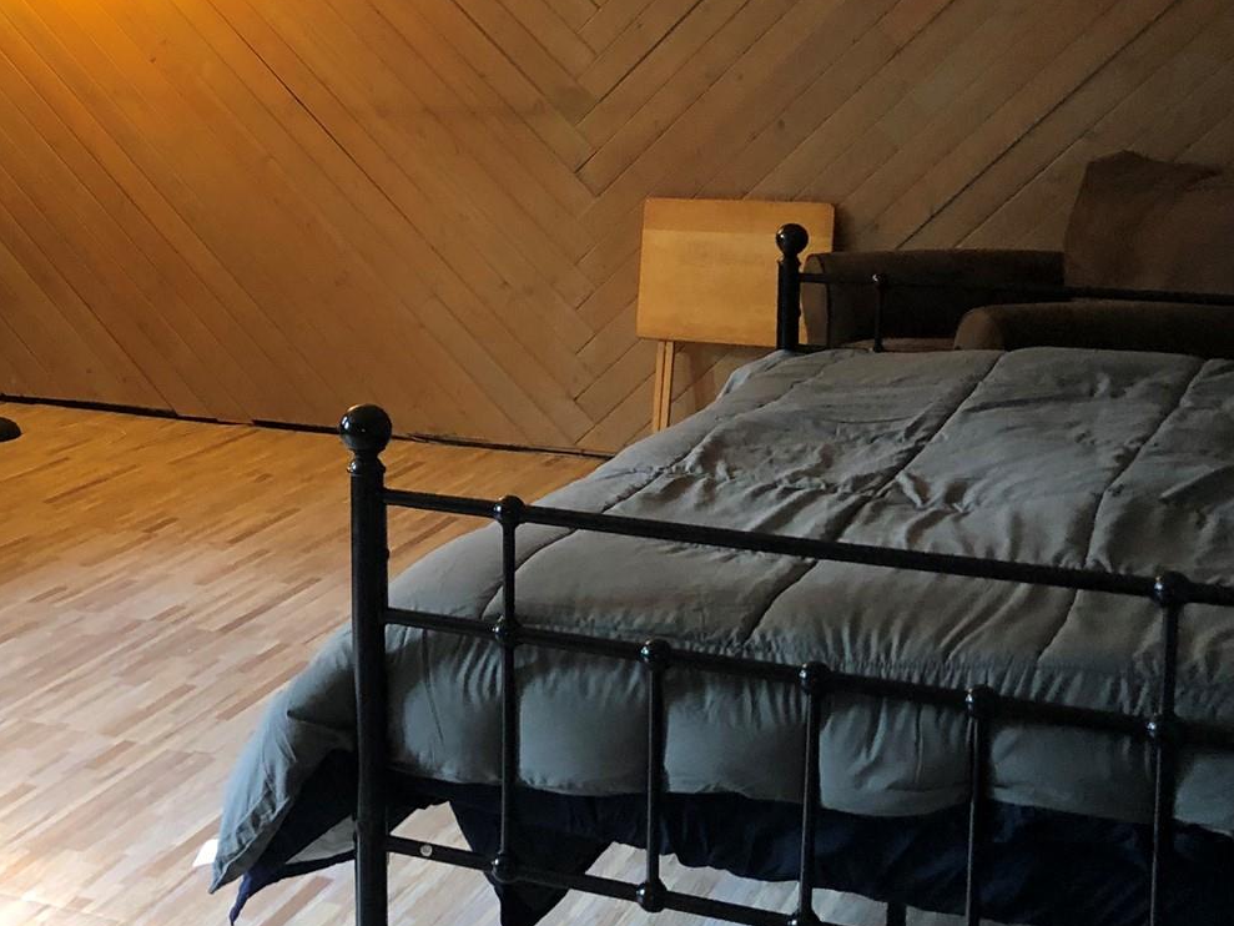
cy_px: 323
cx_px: 176
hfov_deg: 32.0
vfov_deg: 25.1
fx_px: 2068
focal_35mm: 58
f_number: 1.8
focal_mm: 3.99
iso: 100
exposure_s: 1/13
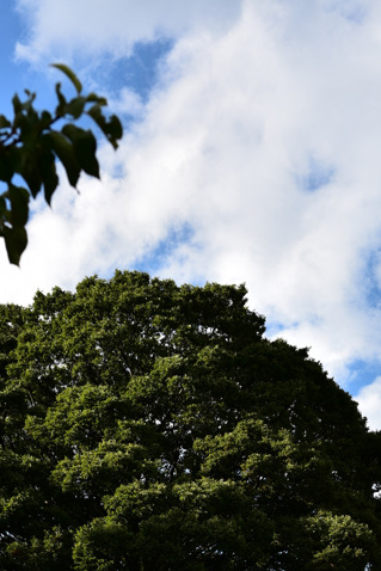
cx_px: 192
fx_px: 1190
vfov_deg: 25.3
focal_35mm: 75
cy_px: 608
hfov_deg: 18.2
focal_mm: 35
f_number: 5.6
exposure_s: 1/250
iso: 64
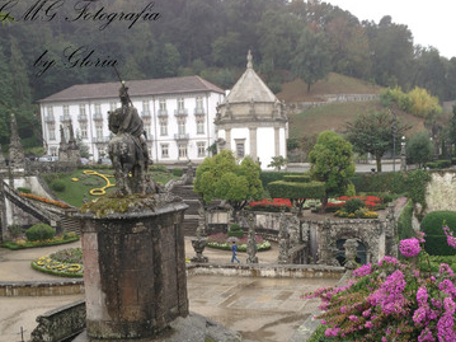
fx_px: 606
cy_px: 231
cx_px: 258
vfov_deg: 31.2
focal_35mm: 46
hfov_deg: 41.2
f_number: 2.4
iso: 50
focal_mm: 4.13
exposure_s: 1/60
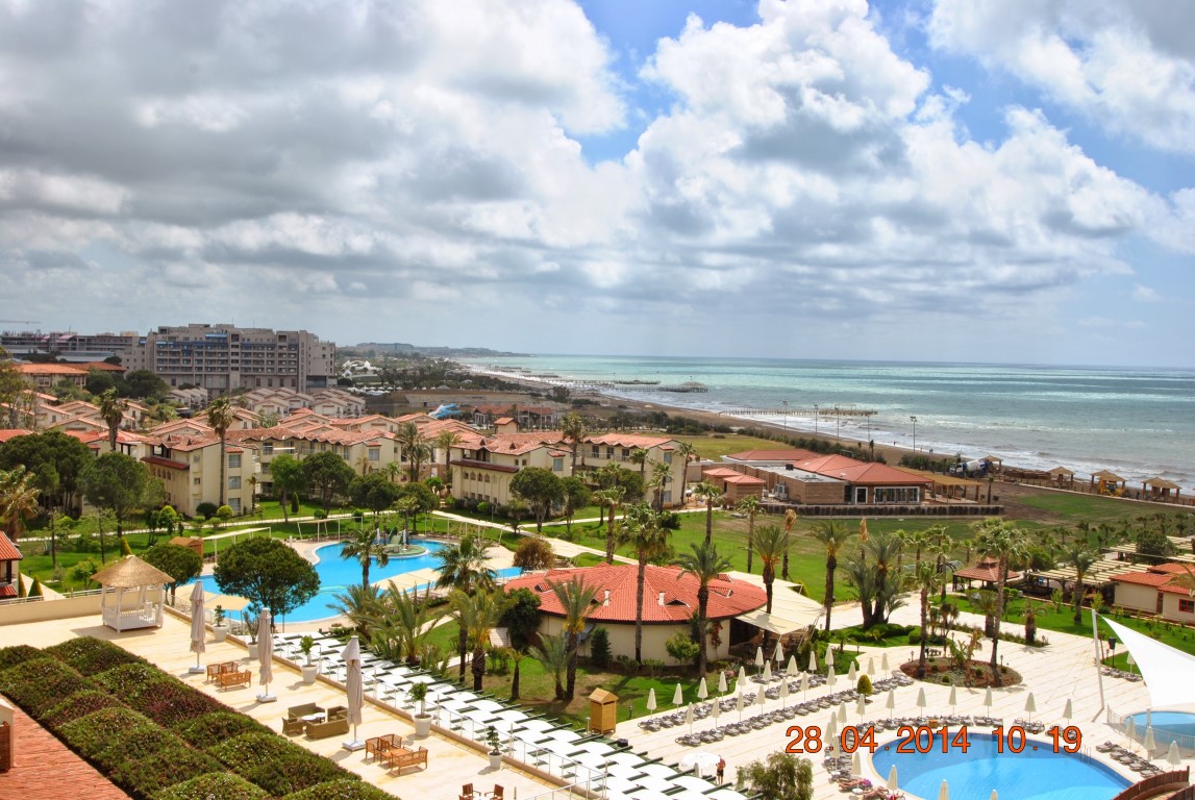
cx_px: 598
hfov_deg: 53.1
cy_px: 400
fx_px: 1197
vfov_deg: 37.0
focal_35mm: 36
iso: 100
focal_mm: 24
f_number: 11
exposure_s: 1/200
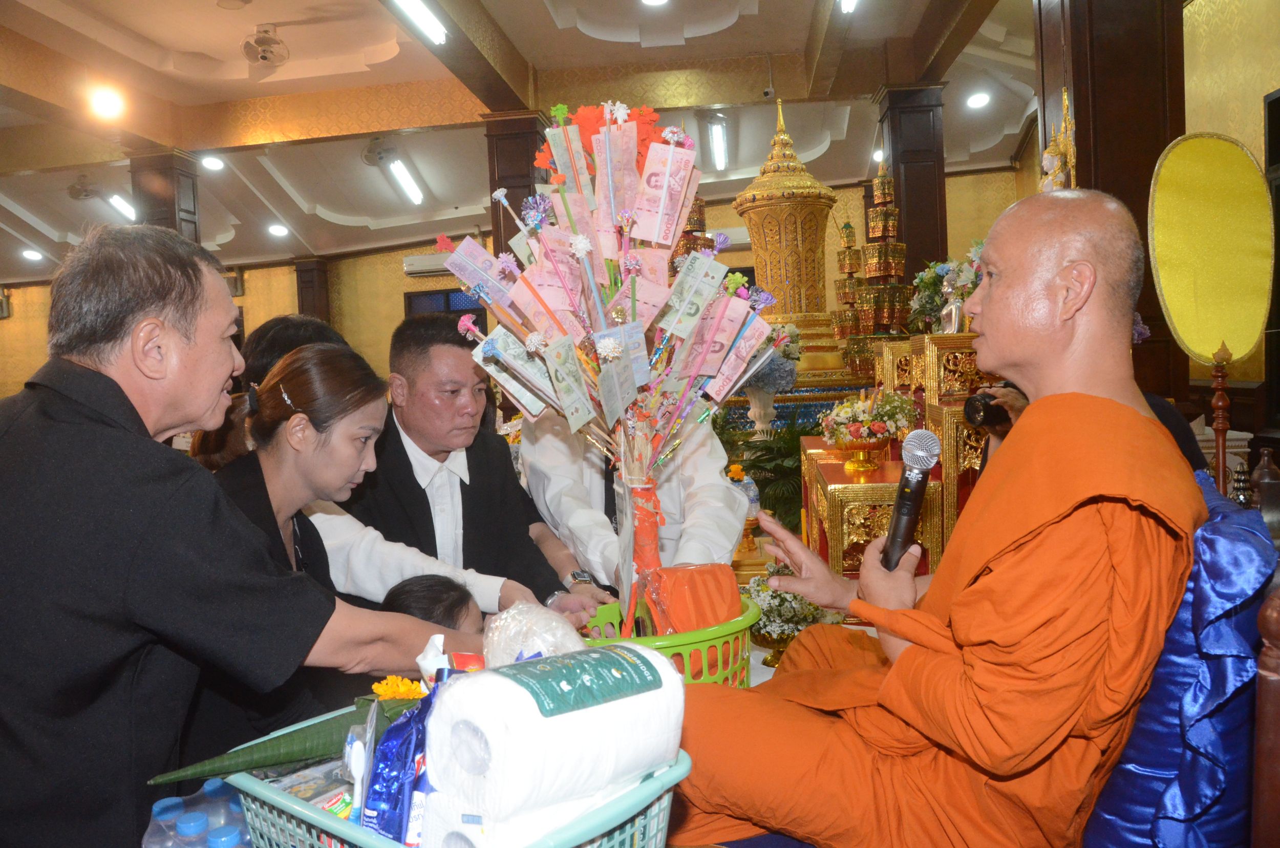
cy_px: 424
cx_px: 640
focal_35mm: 27
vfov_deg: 47.7
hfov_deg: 67.5
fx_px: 958
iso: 3200
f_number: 10
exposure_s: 1/60
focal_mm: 18
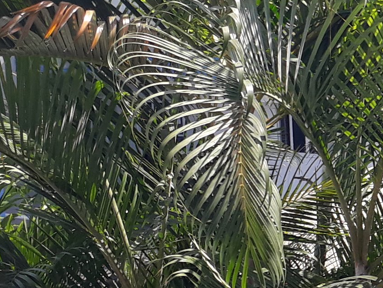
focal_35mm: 133
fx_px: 1472
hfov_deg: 13.1
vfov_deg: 11.1
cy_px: 177
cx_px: 736
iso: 40
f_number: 1.9
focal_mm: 3.6
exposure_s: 1/456
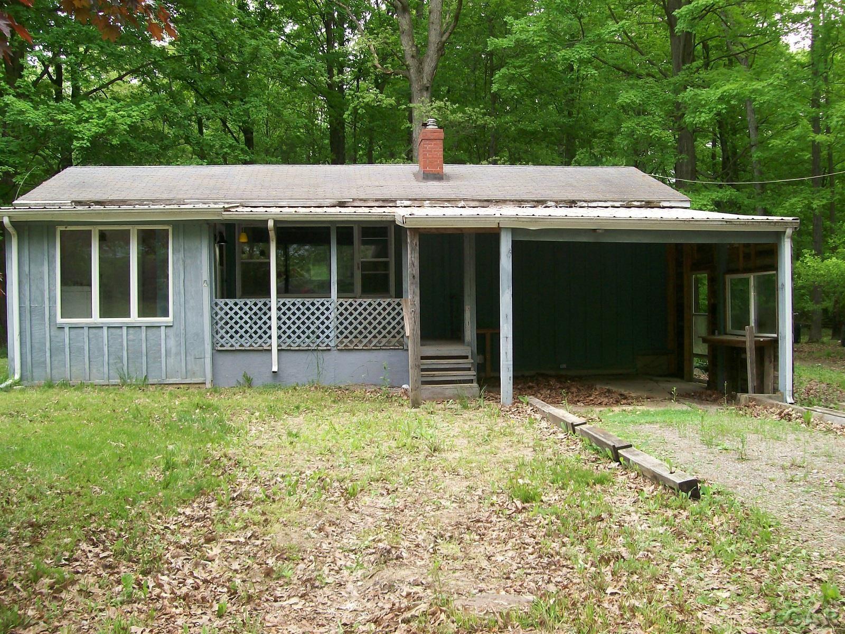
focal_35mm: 36
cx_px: 422
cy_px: 317
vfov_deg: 39.7
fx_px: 879
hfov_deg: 51.4
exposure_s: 1/116
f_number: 2.7
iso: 80
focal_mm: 6
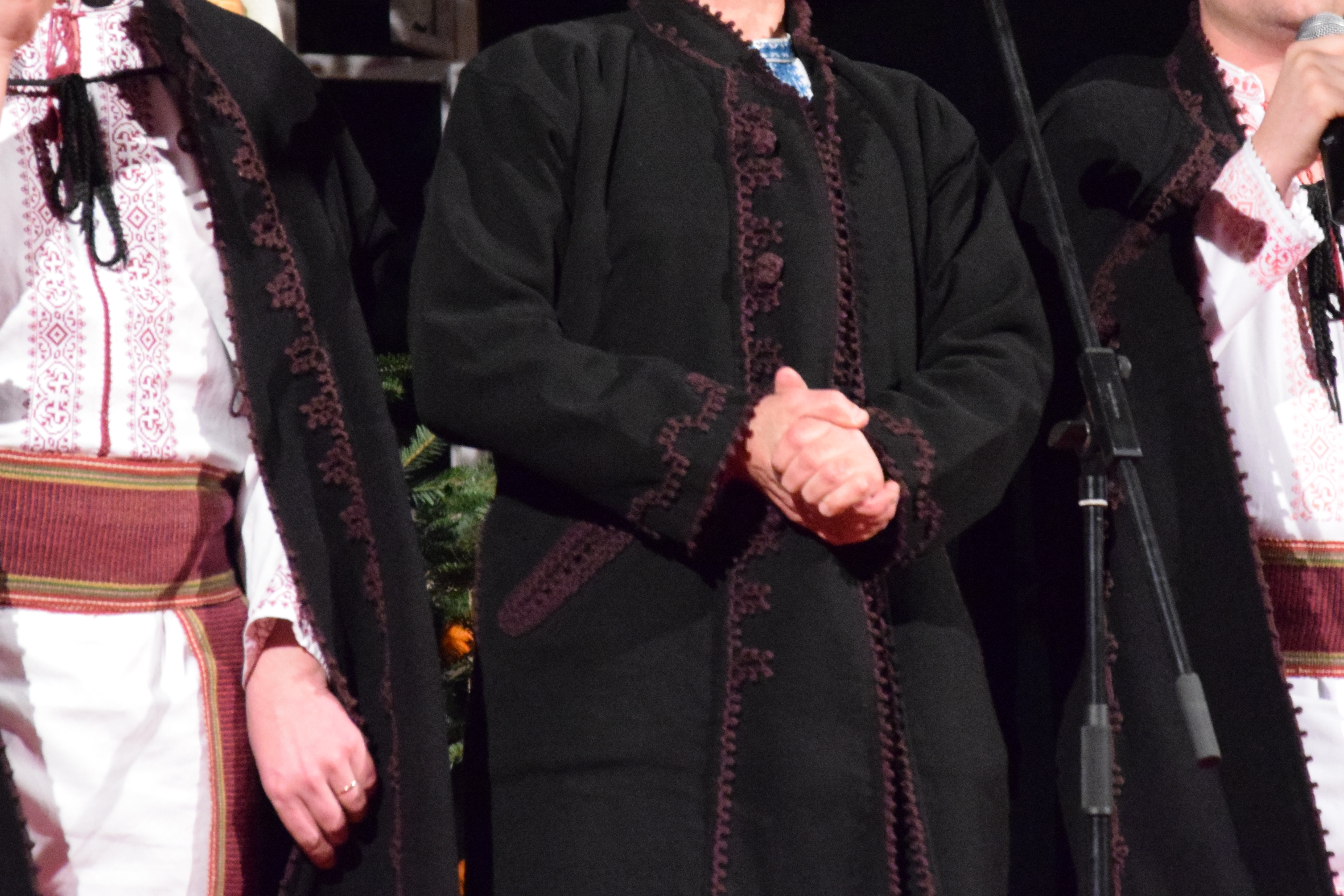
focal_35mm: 283
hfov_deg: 7.3
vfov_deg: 4.9
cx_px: 708
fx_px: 10561
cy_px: 182
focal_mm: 105
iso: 6400
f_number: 5.6
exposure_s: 1/50
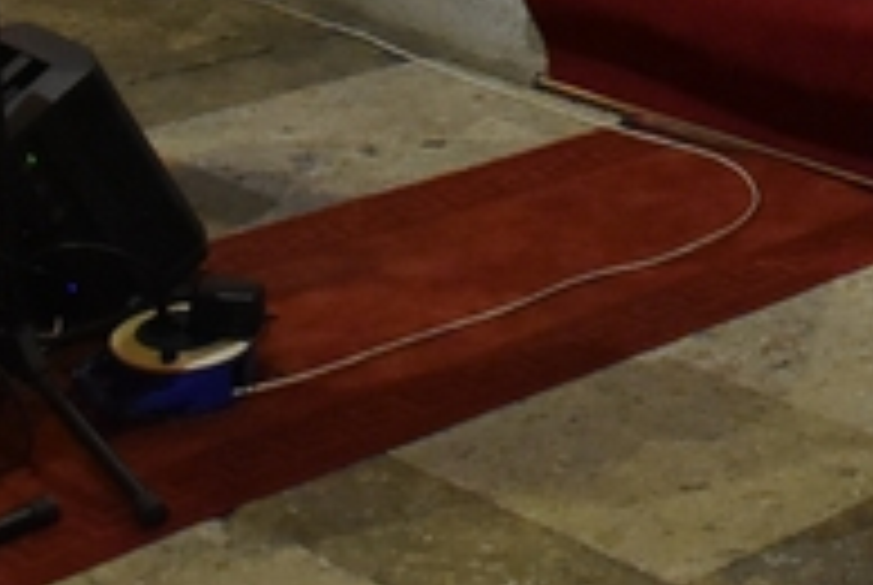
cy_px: -648
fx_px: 3036
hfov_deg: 15.4
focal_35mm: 125
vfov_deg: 10.1
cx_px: 1192
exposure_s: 1/60
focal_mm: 18
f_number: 3.5
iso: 2500
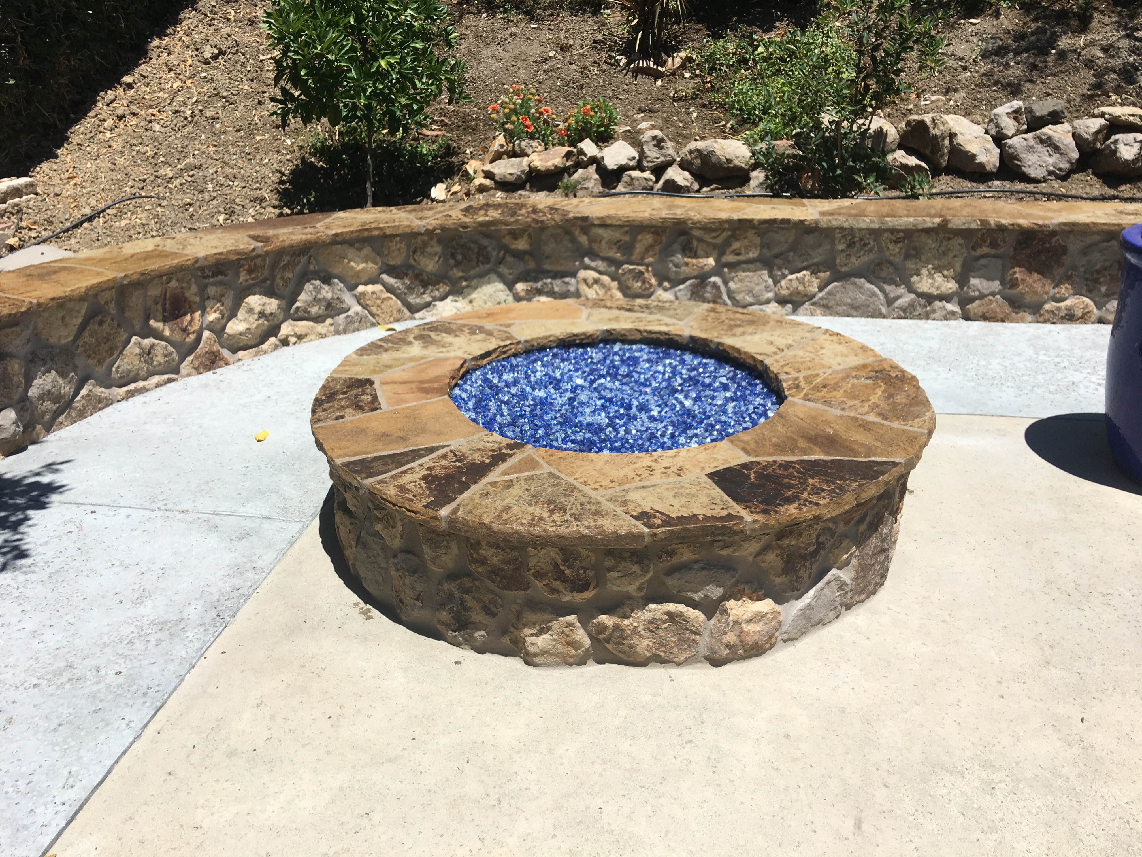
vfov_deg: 48.2
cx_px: 571
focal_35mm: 29
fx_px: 957
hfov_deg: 61.7
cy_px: 428
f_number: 2.2
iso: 25
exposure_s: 1/1972
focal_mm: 4.15
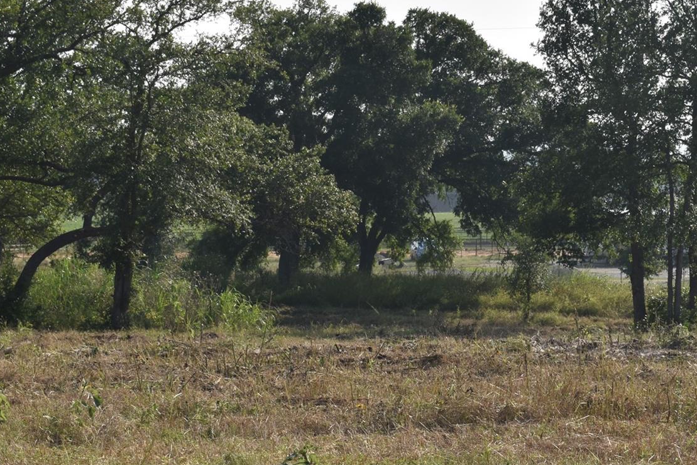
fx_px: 2574
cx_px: 477
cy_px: 282
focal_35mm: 133
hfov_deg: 15.4
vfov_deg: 10.3
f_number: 11
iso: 100
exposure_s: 1/200
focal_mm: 48
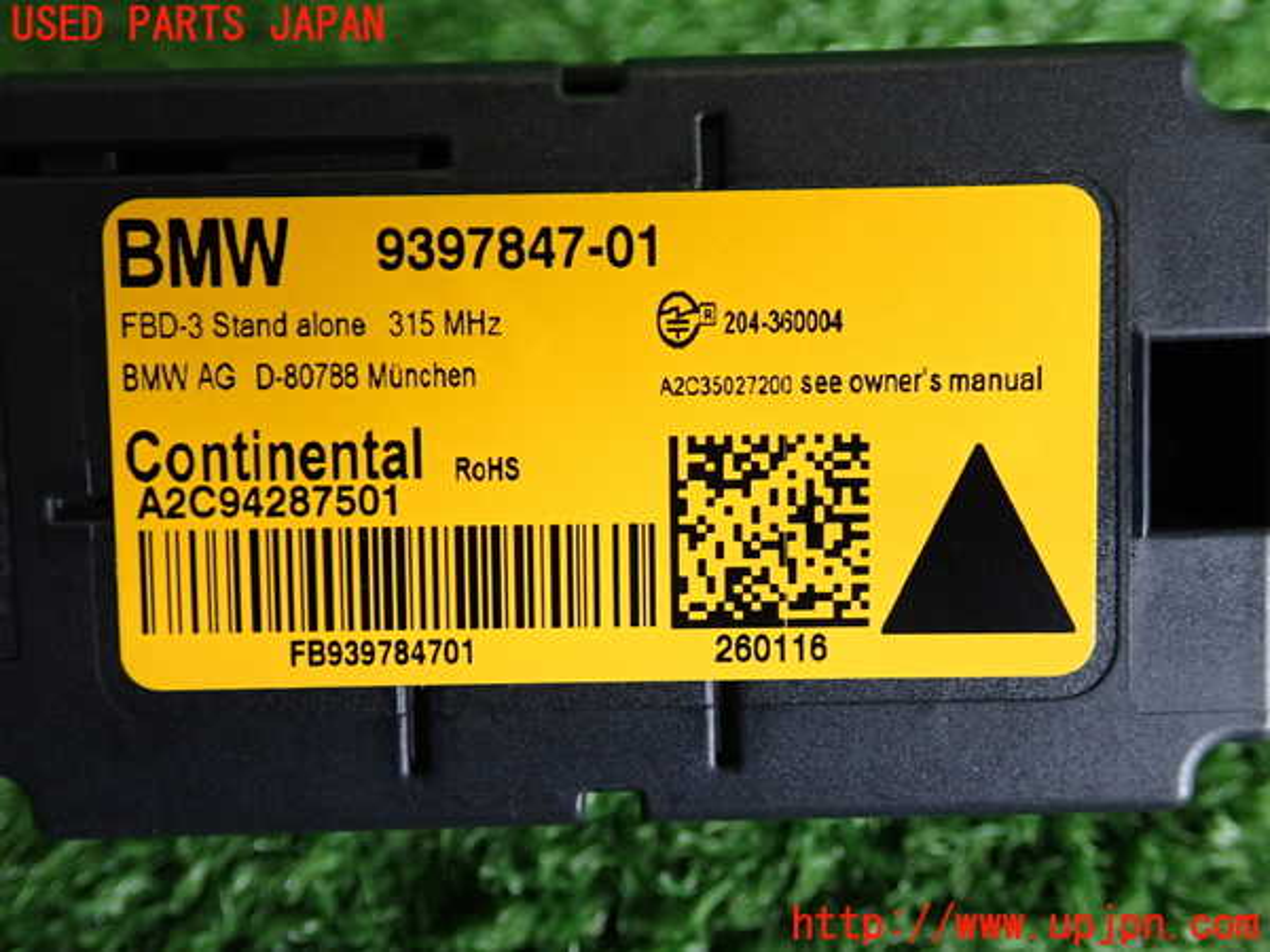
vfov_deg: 35.1
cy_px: 476
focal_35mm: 41
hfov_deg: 45.8
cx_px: 635
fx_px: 1504
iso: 250
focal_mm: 7.31
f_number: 2.8
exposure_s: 1/40
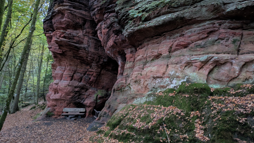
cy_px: 52
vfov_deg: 41.1
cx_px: 130
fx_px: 189
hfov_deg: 67.9
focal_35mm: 28
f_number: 1.89
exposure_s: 1/16.7
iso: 251
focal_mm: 5.43
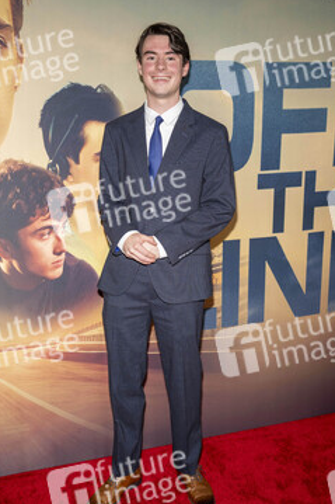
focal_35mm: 39
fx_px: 545
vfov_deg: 49.5
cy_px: 274
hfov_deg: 34.2
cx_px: 160
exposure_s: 1/200
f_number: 4.5
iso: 800
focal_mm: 35
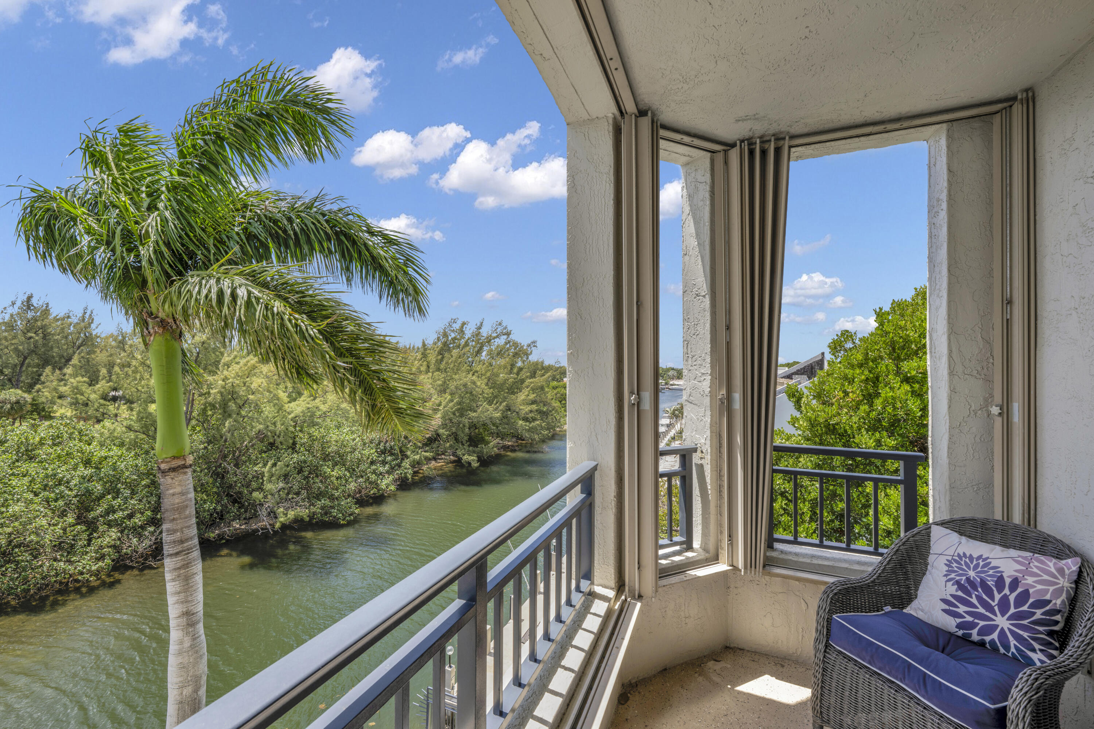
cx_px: 547
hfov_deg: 104.3
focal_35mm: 14
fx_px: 425
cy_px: 364
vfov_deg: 81.2
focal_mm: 14
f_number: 11
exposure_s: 1/80
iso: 100
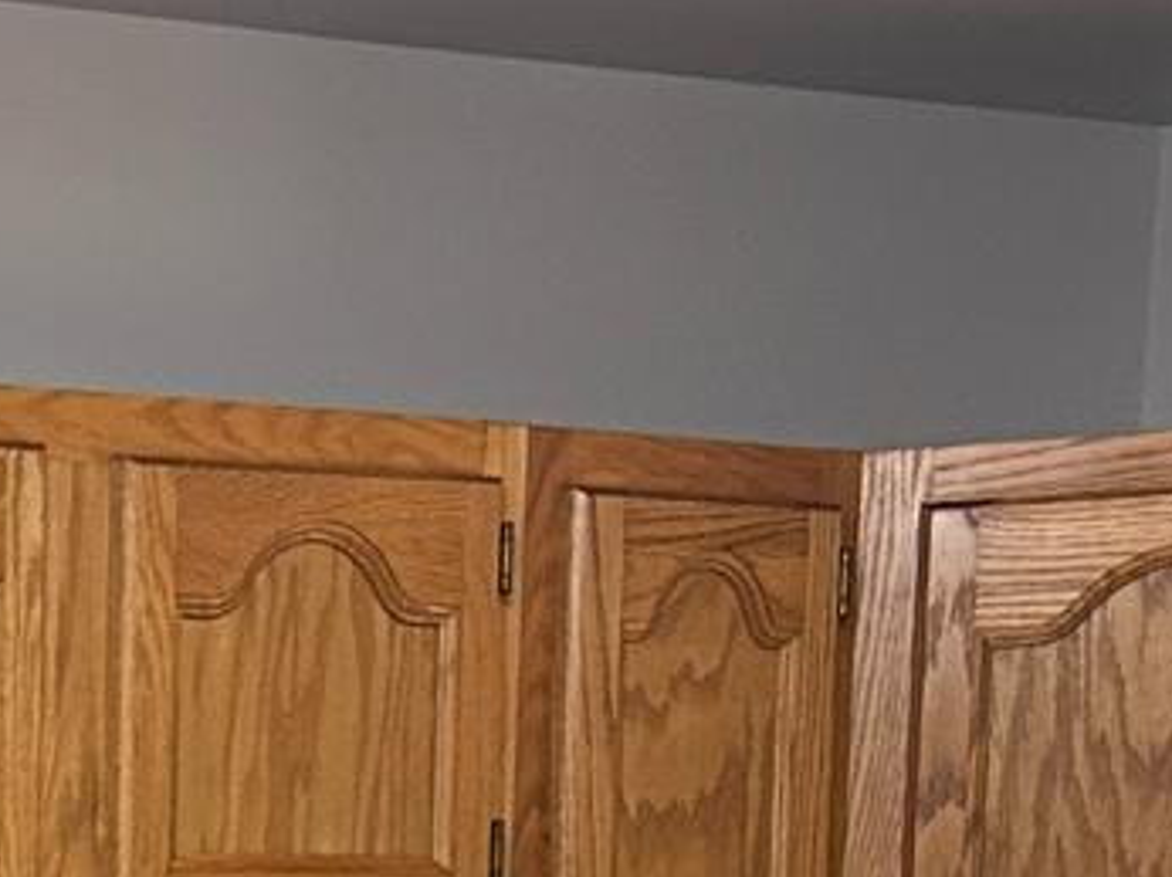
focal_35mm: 154
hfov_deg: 11.4
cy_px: 2045
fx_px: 5210
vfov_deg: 8.8
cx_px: -1247
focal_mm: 5.7
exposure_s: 1/120
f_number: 1.5
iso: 125
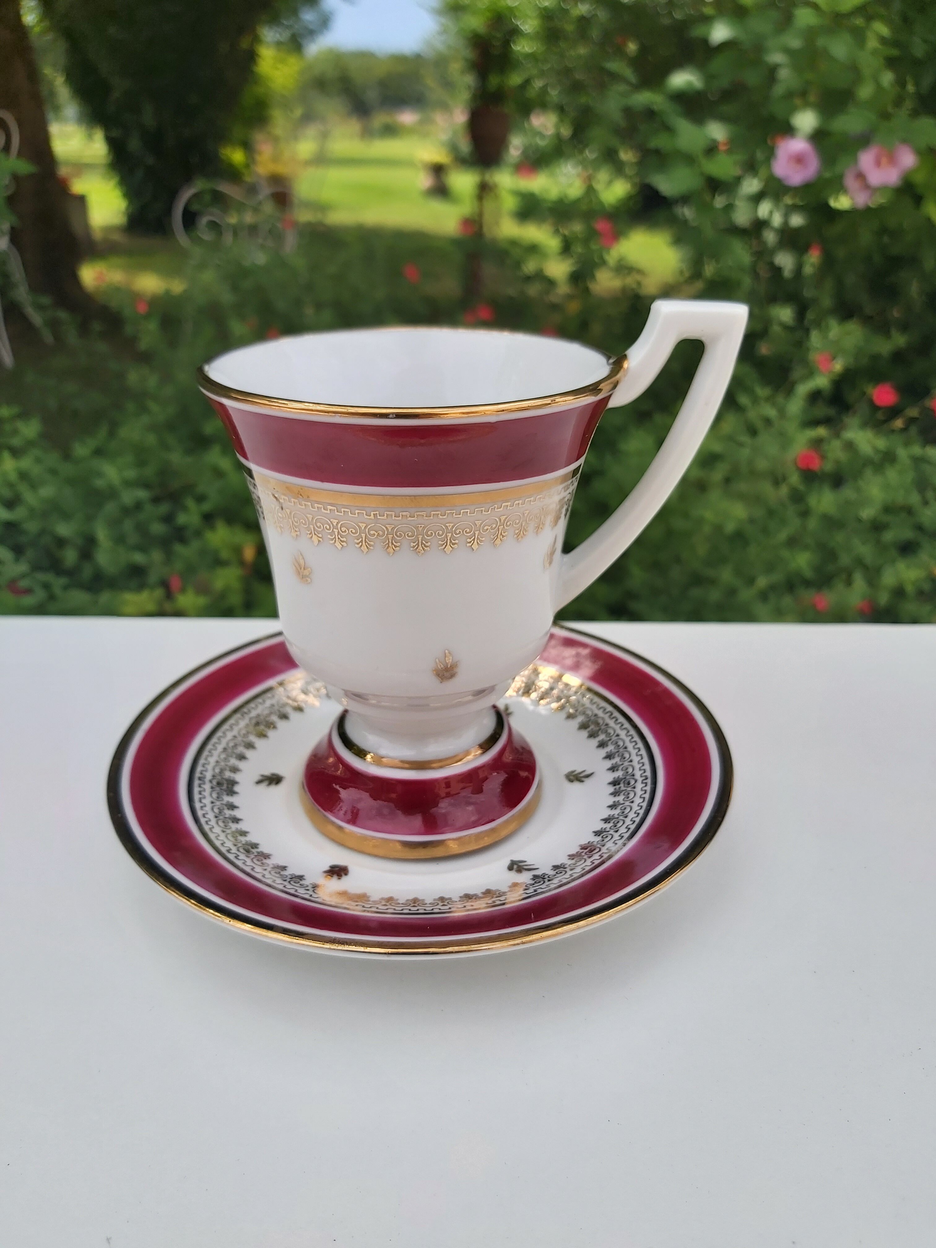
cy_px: 624
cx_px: 468
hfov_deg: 53.1
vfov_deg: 67.3
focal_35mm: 26
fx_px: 937
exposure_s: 1/1874
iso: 64
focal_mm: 3.92
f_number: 1.7
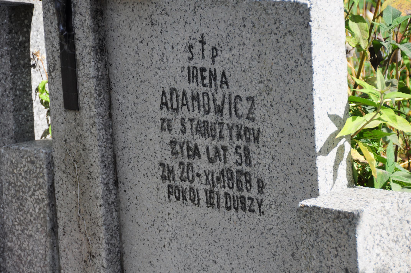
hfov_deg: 12.2
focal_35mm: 168
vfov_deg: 8.2
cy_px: 136
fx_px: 1916
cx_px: 206
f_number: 5.3
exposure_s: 1/800
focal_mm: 112
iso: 250
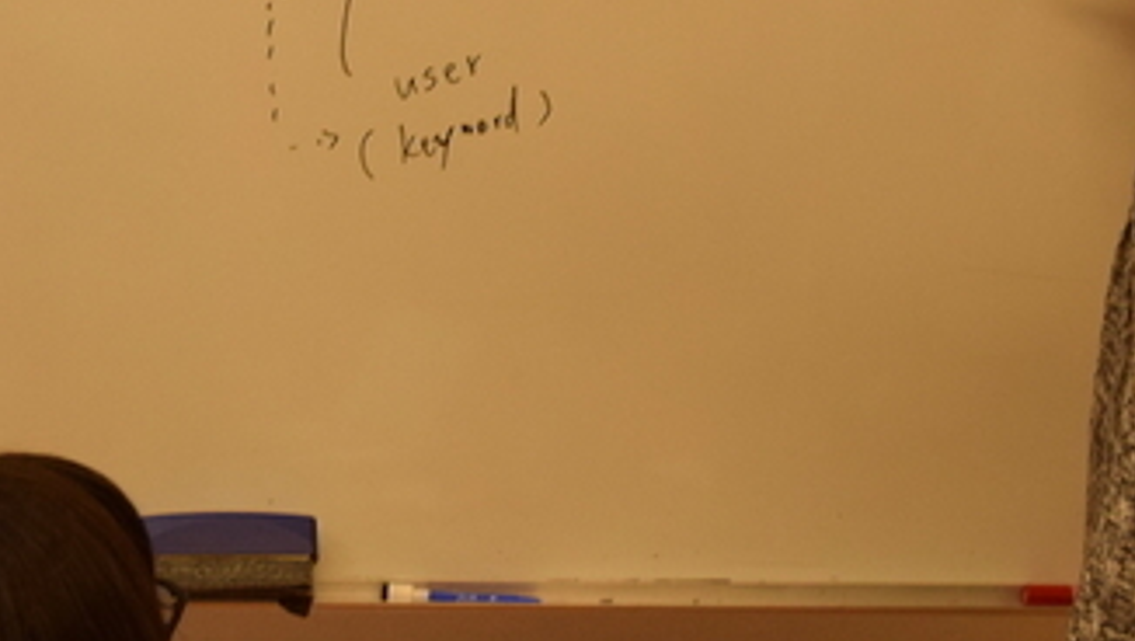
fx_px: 2900
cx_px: 453
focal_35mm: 96
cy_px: 225
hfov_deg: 22.1
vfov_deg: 12.6
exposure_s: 1/40
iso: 1000
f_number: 4
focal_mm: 25
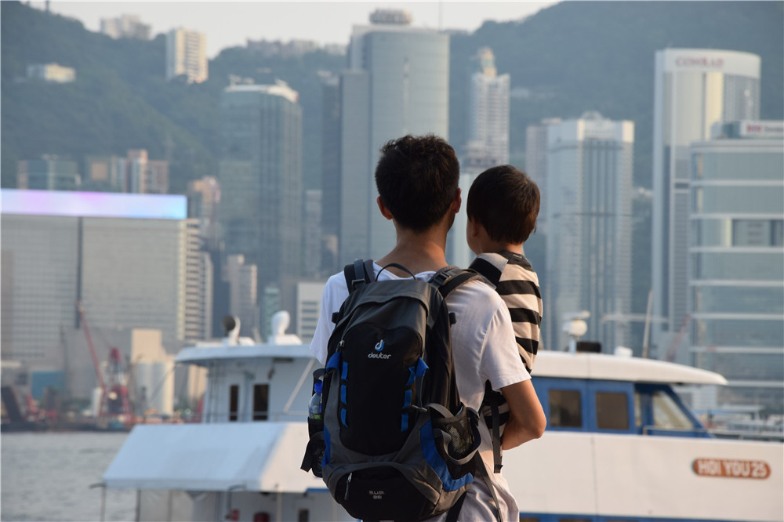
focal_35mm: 158
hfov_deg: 13.0
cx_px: 392
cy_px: 261
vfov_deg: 8.7
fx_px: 3429
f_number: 8
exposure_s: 1/250
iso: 400
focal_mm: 105
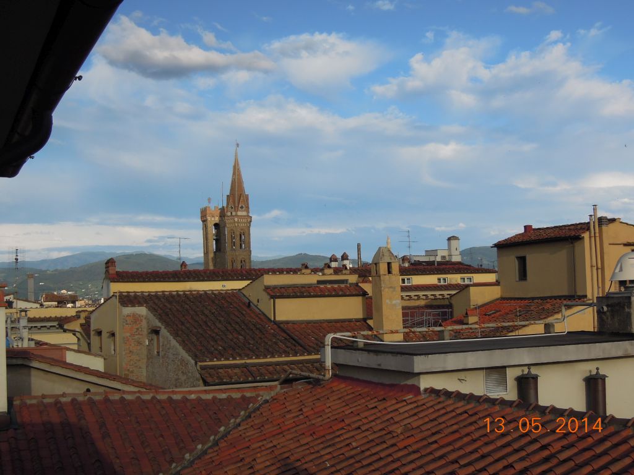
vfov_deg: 29.1
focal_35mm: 50
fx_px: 916
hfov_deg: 38.2
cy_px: 238
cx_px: 317
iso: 160
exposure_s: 1/1600
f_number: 4.2
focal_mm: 9
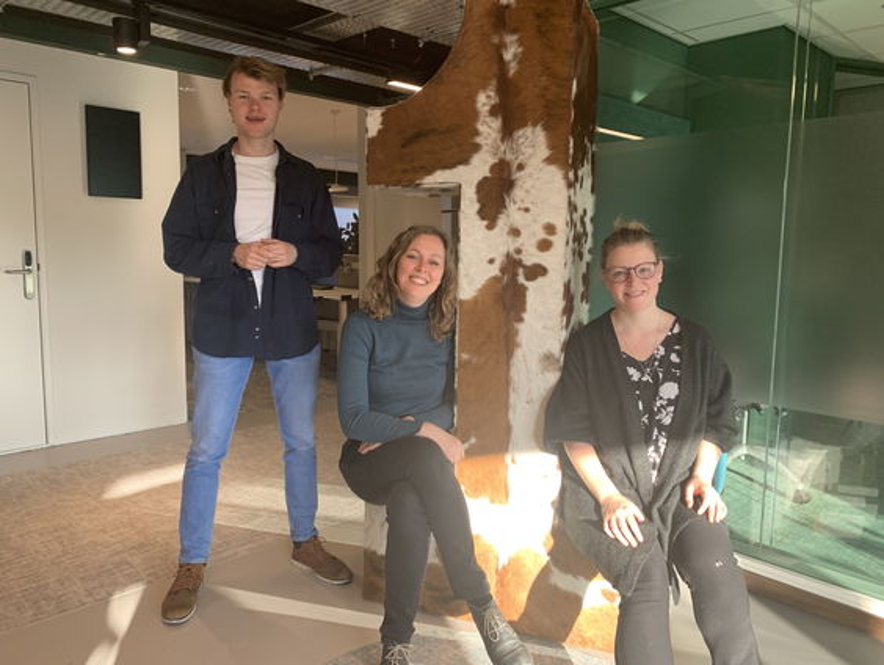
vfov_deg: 53.1
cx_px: 442
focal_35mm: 26
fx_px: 665
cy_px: 332
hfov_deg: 67.3
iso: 64
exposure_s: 1/121
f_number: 1.8
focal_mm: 4.25
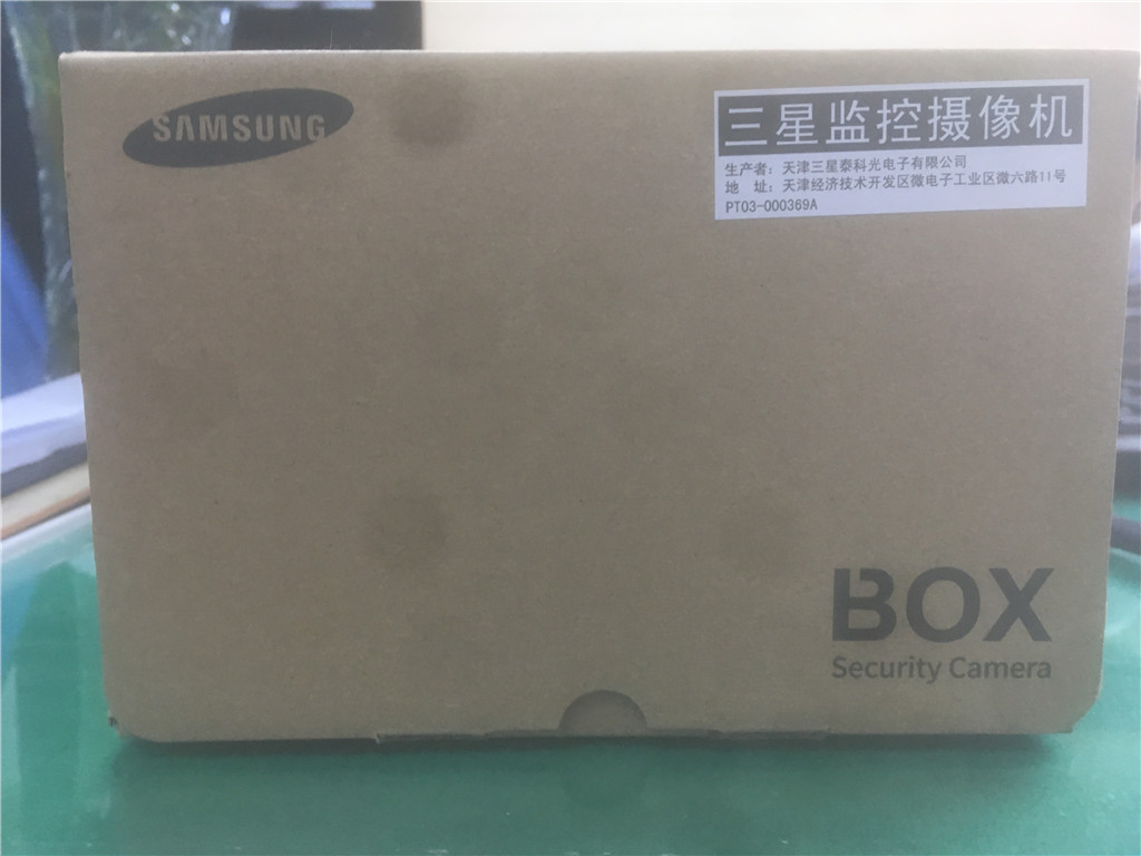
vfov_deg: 48.2
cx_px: 570
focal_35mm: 29
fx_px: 956
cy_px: 428
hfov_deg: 61.7
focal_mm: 4.15
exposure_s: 1/33
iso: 125
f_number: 2.2
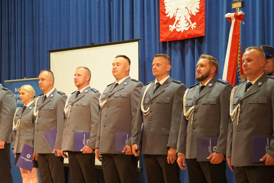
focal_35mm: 69
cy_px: 127
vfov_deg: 19.6
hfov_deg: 29.2
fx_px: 525
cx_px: 135
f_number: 4
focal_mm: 46
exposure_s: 1/160
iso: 2500
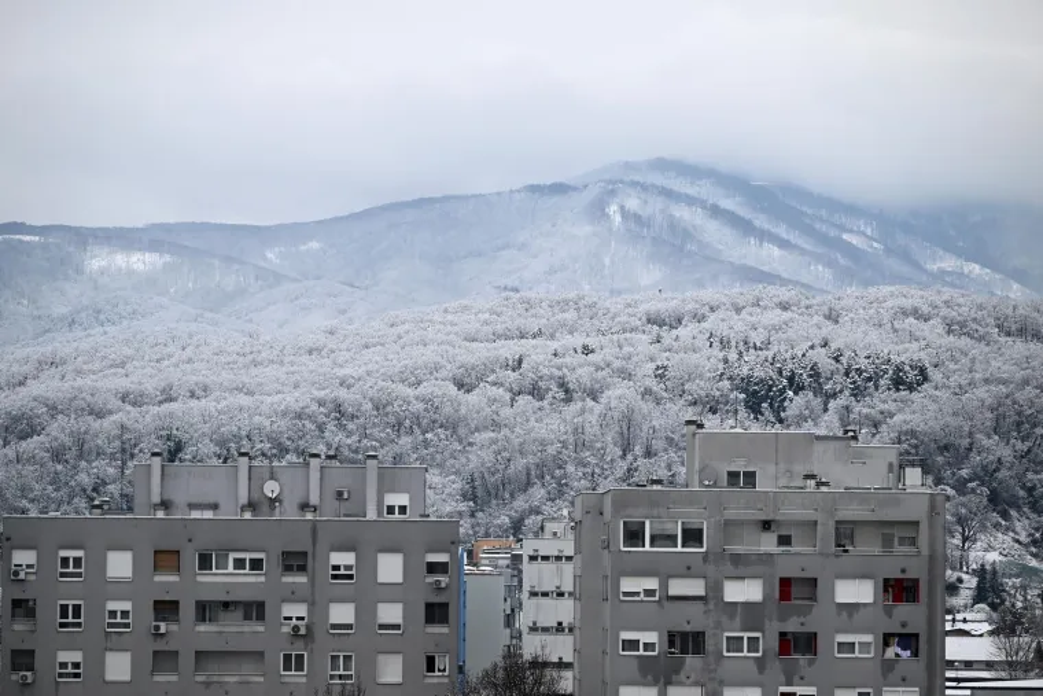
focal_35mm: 170
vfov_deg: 8.1
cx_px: 522
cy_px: 348
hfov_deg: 12.1
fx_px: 4926
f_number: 4
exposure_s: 1/2000
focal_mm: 170
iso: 400
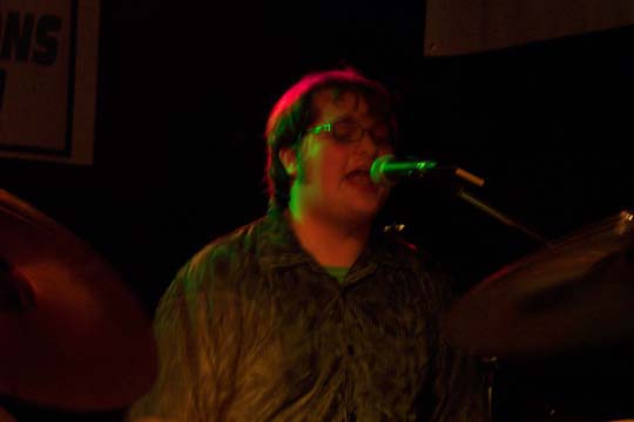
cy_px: 211
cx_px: 317
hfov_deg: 17.9
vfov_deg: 12.0
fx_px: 2008
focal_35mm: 114
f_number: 4.8
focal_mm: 24
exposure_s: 1/8
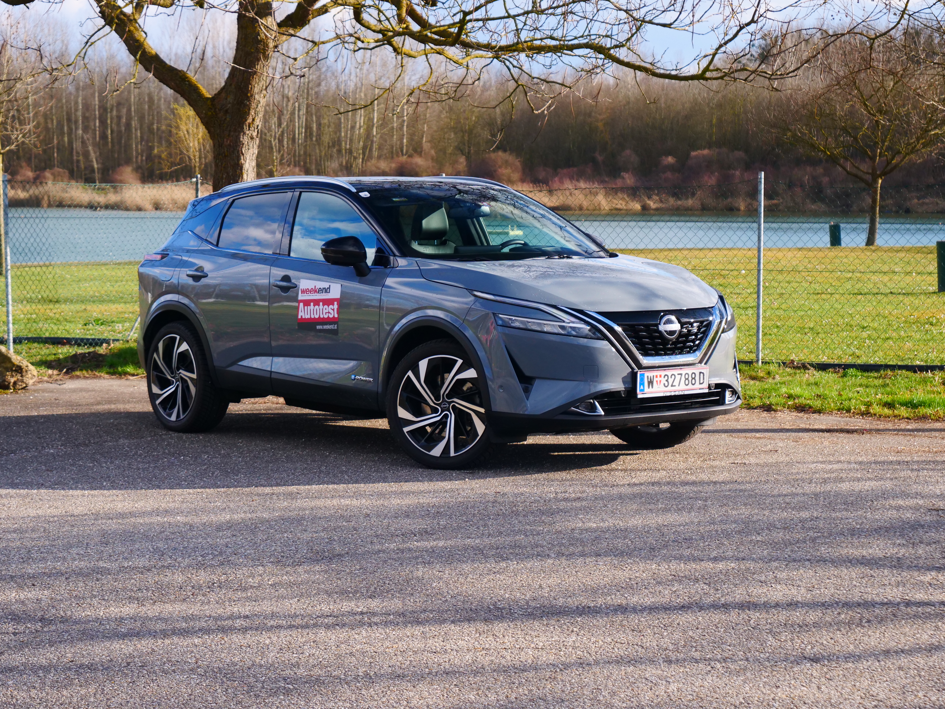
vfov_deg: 18.4
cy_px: 354
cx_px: 472
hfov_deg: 24.4
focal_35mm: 80
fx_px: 2184
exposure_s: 1/500
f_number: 4.5
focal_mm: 40
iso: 400
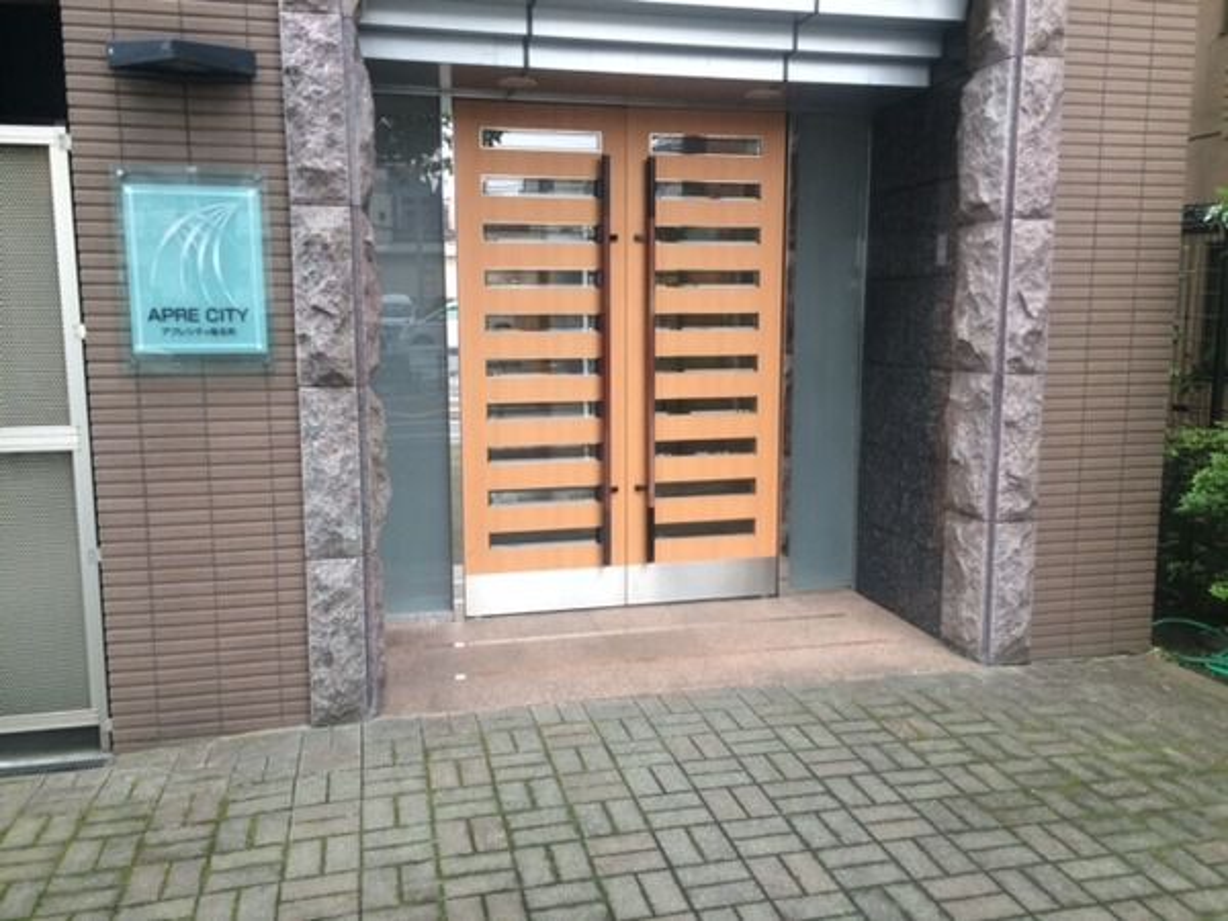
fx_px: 1029
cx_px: 614
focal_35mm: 29
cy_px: 460
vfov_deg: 48.2
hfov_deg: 61.7
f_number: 2.2
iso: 32
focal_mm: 4.15
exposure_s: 1/30
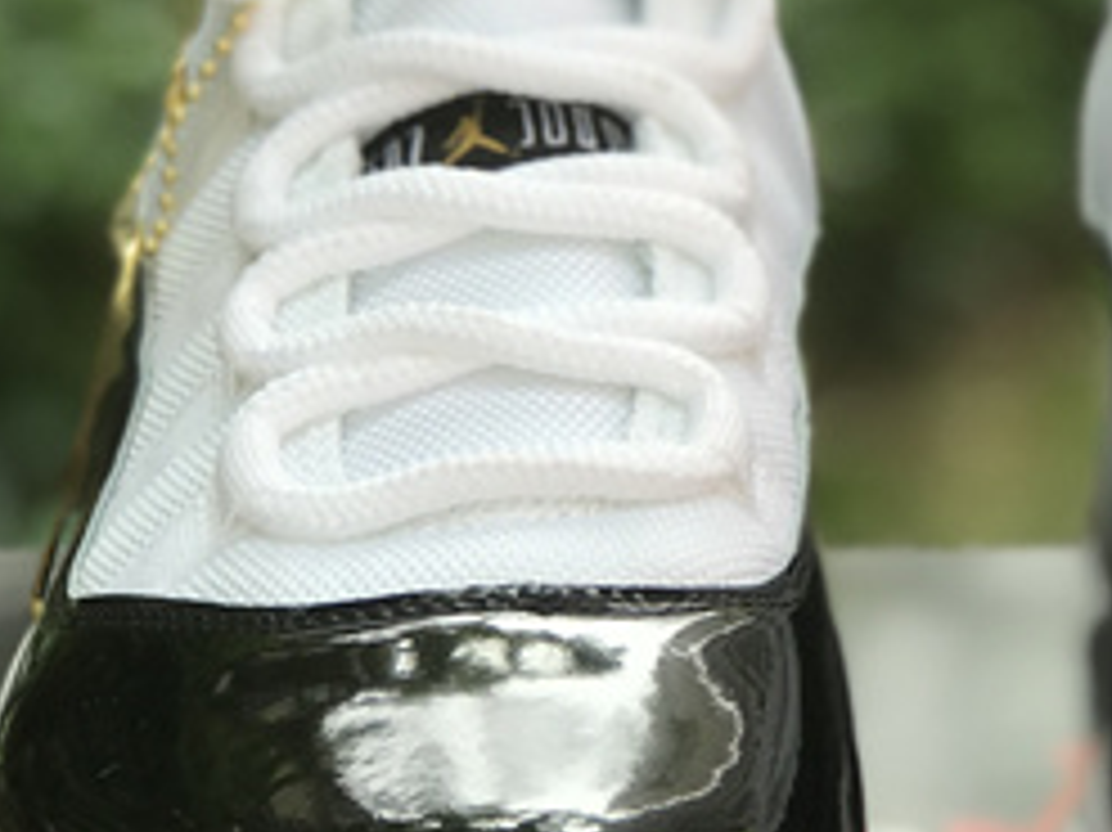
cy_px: 290
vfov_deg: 8.7
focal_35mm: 171
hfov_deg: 11.5
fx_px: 5491
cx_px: 999
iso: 20
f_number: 2.8
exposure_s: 1/133
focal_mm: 6.6
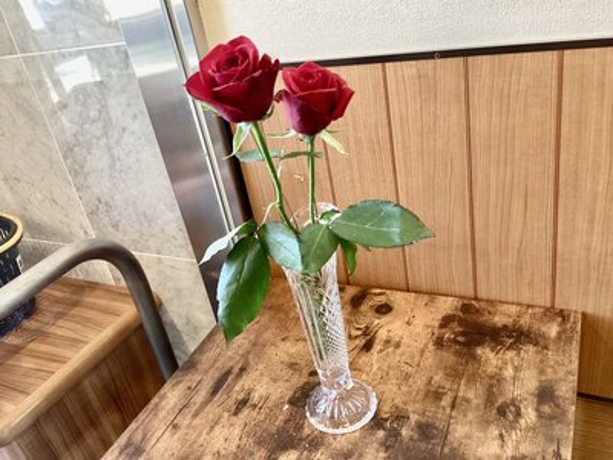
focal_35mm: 31
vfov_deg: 45.4
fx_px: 549
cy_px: 230
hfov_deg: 58.4
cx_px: 306
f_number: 2.4
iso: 250
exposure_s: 1/60
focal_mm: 3.3
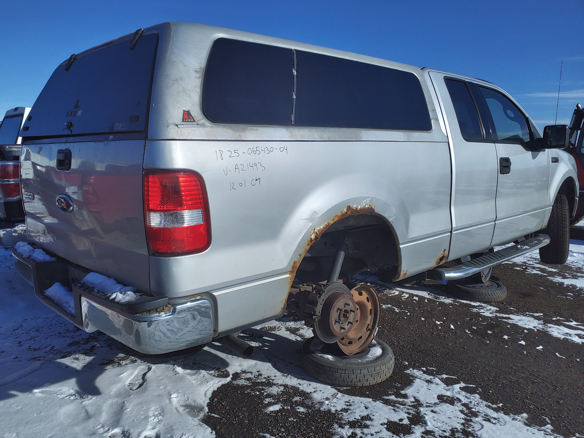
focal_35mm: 26
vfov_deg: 53.1
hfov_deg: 67.3
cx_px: 292
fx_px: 439
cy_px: 219
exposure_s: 1/2666
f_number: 1.9
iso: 40
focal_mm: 3.58
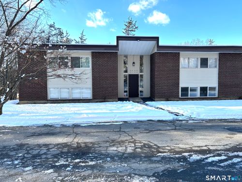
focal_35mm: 26
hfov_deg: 67.3
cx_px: 121
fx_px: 182
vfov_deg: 53.1
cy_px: 91
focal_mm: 5.7
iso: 50
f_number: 1.5
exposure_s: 1/1000
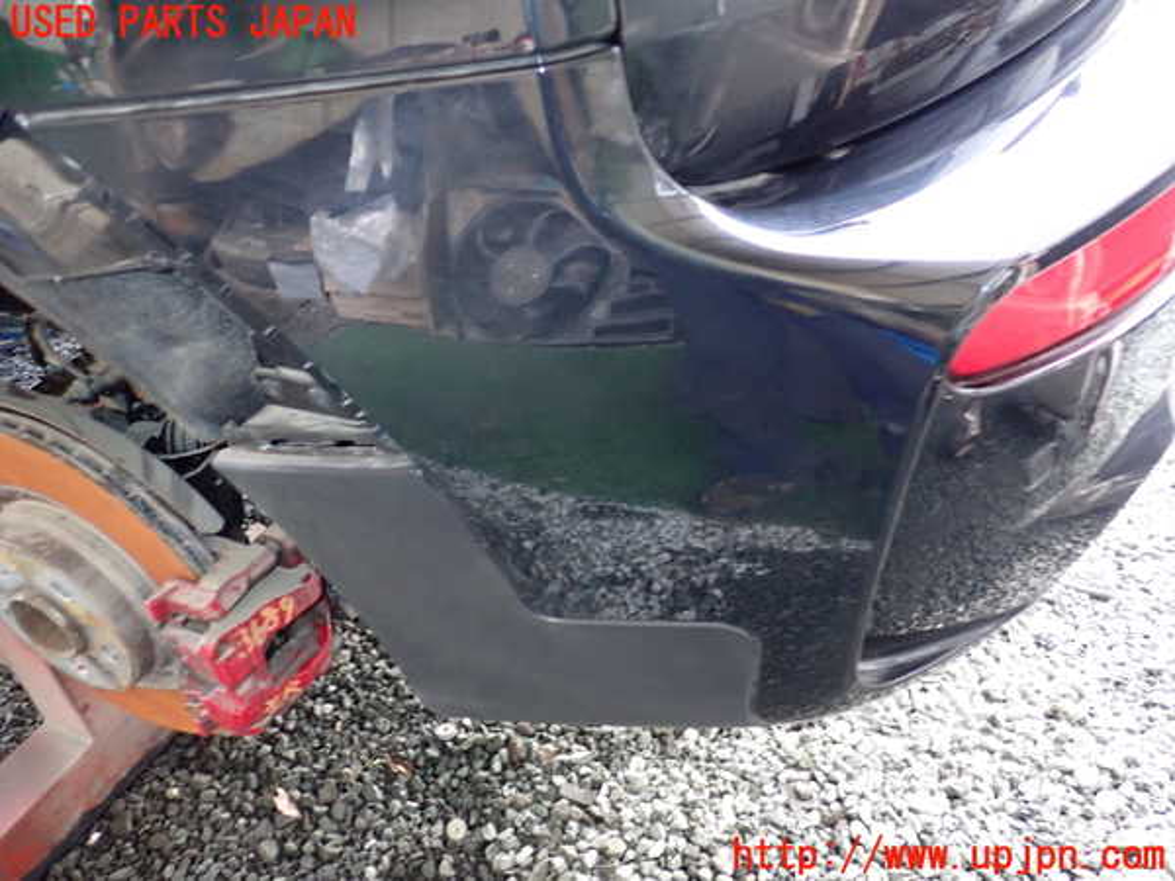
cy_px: 440
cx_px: 588
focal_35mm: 30
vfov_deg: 46.8
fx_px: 1018
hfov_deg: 60.0
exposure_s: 1/20
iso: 800
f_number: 2.3
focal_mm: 5.4
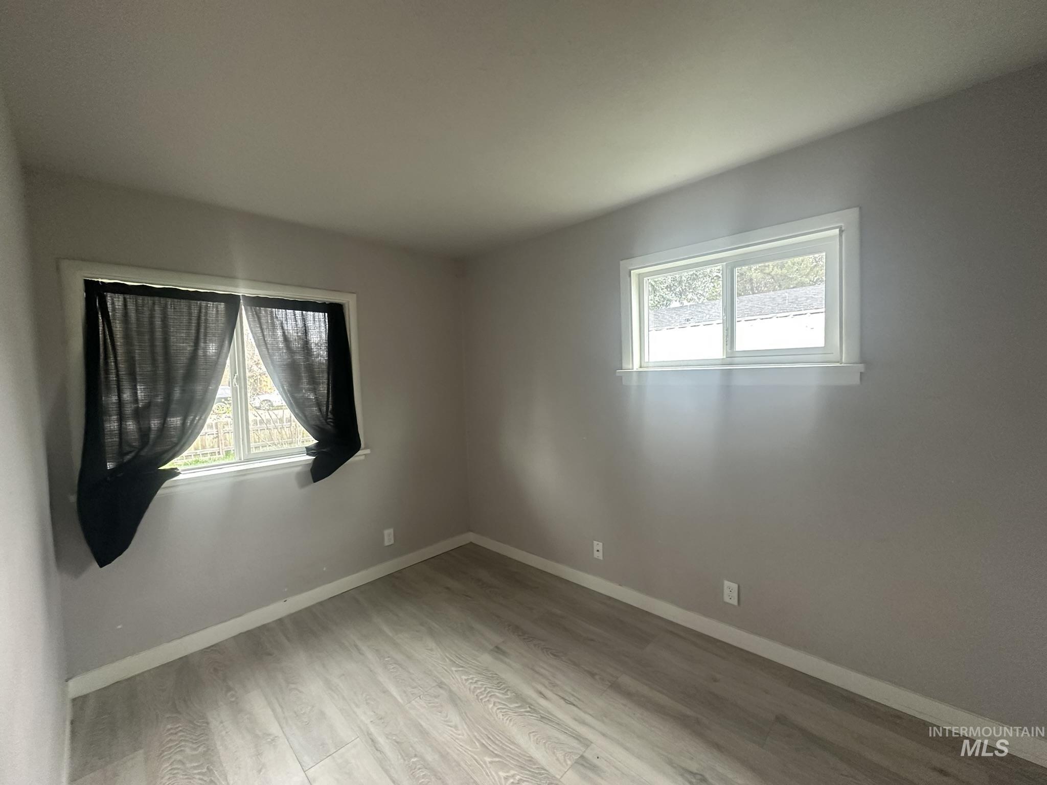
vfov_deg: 85.7
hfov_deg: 102.1
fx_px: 423
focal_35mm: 14
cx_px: 524
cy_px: 392
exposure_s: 1/62
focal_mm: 2.22
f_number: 2.2
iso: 320
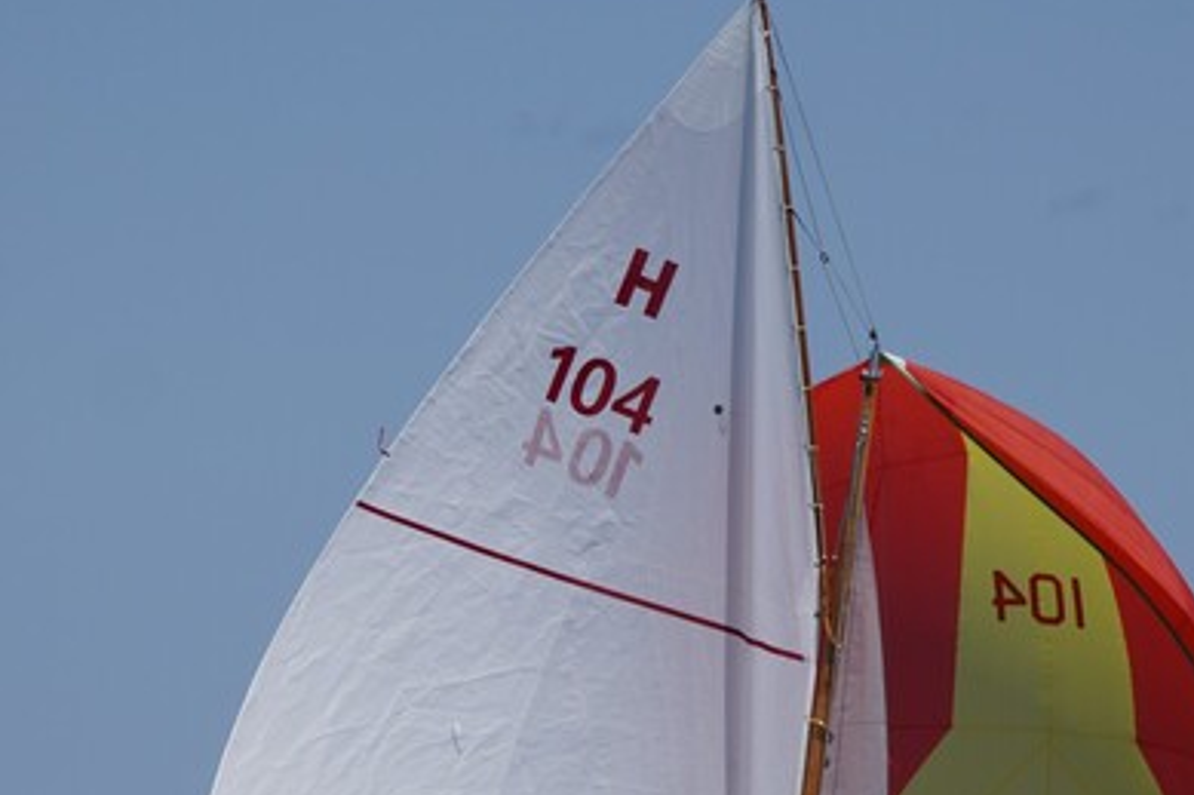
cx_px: 586
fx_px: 20023
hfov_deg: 3.4
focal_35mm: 604
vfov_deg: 2.3
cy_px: 502
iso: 100
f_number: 5.6
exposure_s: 1/1600
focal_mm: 196
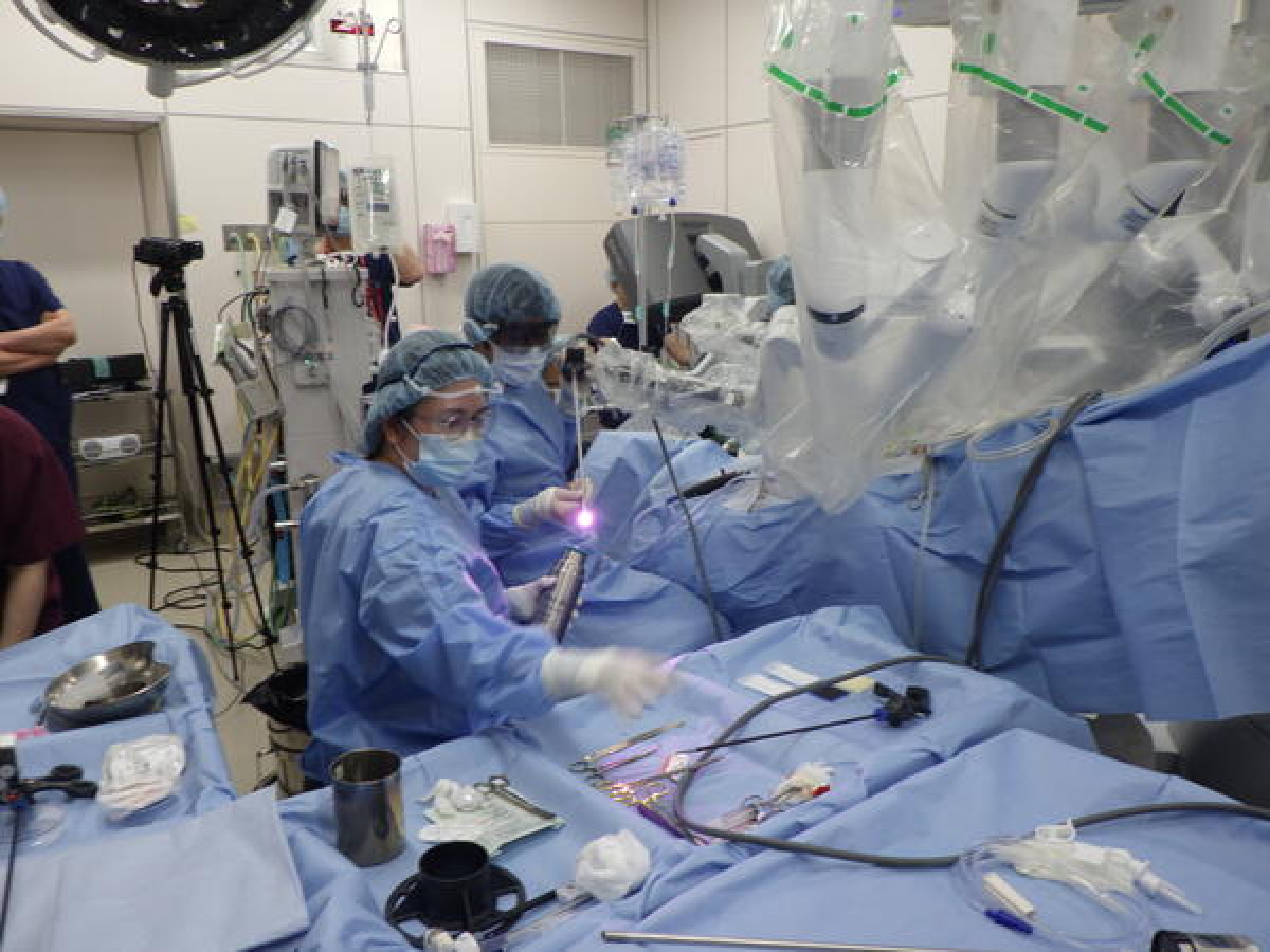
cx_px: 635
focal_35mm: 28
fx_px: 1027
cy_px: 476
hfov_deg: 63.4
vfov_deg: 49.7
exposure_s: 1/60
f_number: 3.5
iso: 125
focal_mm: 5
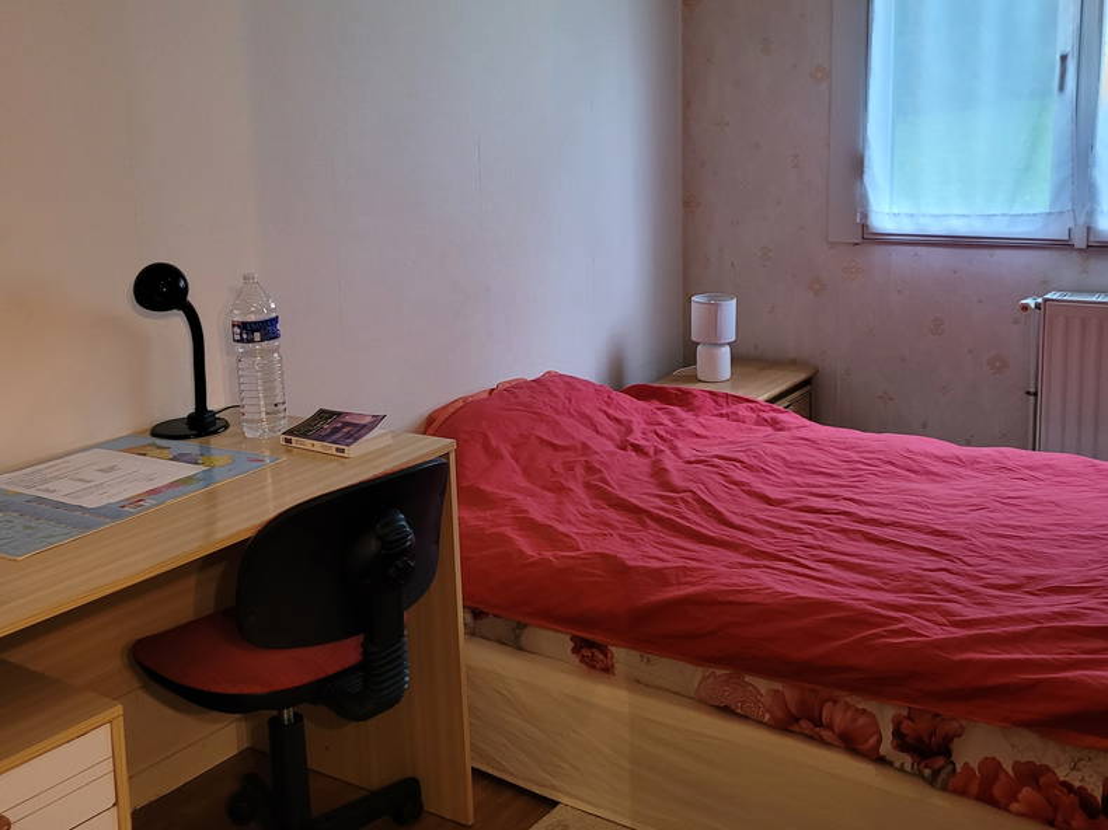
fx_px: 832
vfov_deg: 53.0
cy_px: 415
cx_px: 554
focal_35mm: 26
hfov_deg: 67.3
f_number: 1.8
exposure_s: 1/50
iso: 250
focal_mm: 5.4
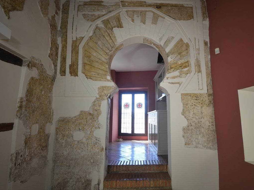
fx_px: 125
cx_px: 146
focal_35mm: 17
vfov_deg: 74.7
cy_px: 97
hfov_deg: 90.4
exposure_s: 1/100
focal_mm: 10
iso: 400
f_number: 5
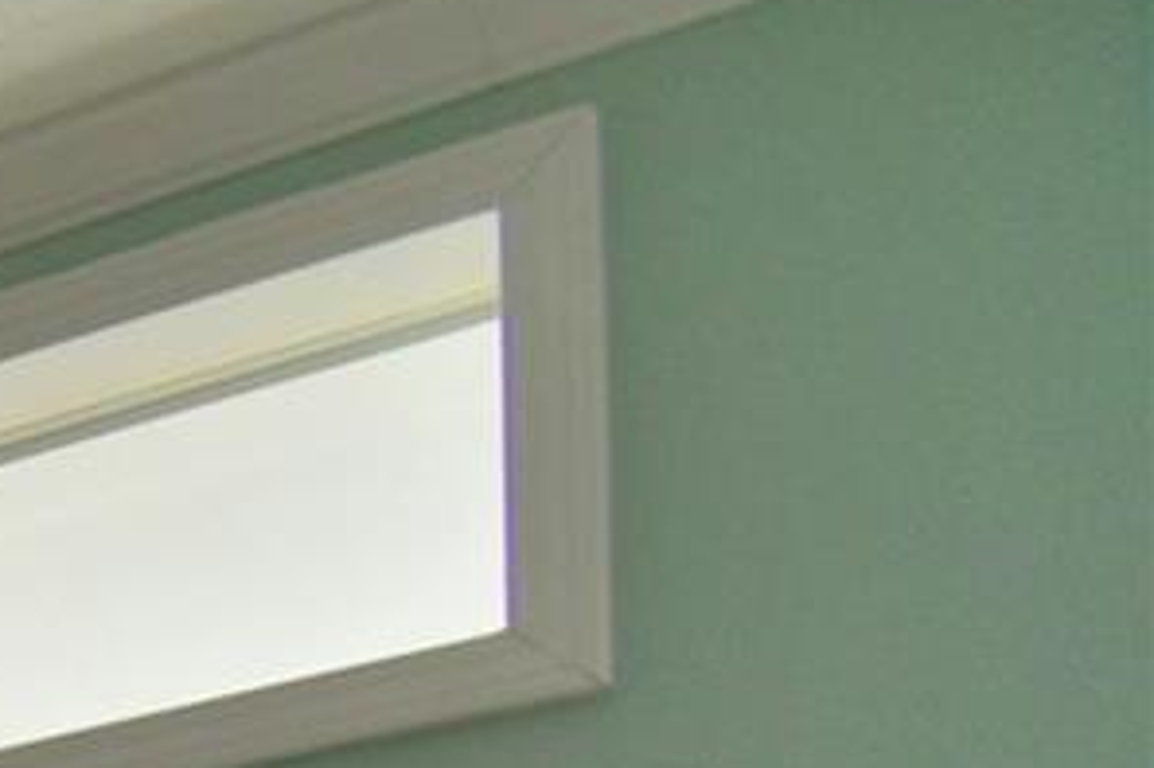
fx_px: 2595
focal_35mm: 81
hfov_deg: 13.1
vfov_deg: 13.2
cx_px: -1961
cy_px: 1770
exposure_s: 1/500
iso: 200
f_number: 4.5
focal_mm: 10
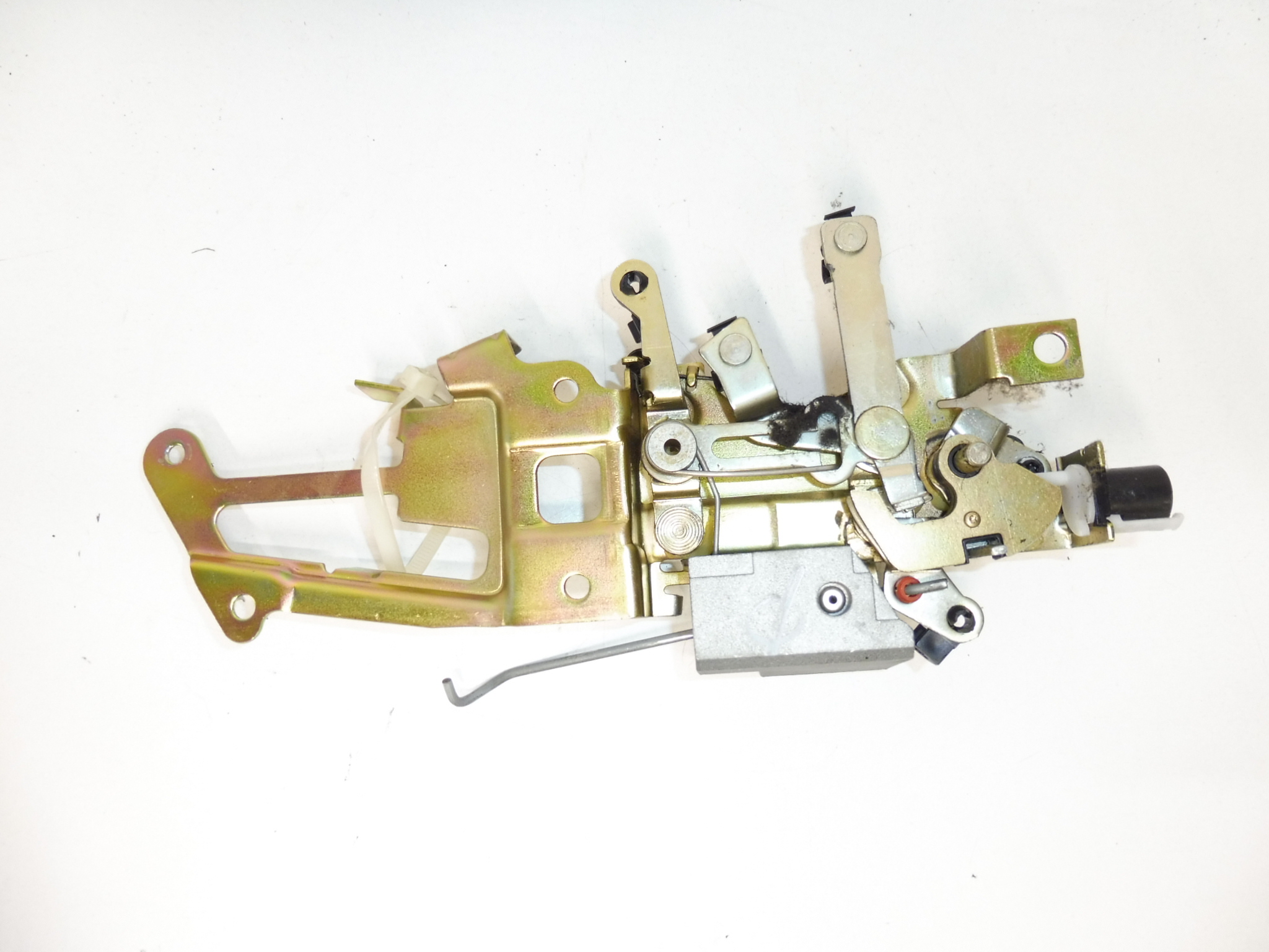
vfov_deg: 54.9
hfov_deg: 69.4
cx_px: 634
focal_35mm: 25
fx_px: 916
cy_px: 476
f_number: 3.5
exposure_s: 1/60
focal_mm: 4.4
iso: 200
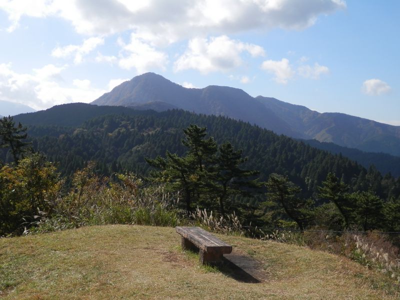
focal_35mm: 45
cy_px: 150
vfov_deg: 32.2
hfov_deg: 42.1
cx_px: 200
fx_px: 520
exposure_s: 1/800
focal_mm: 8
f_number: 3.8
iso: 80
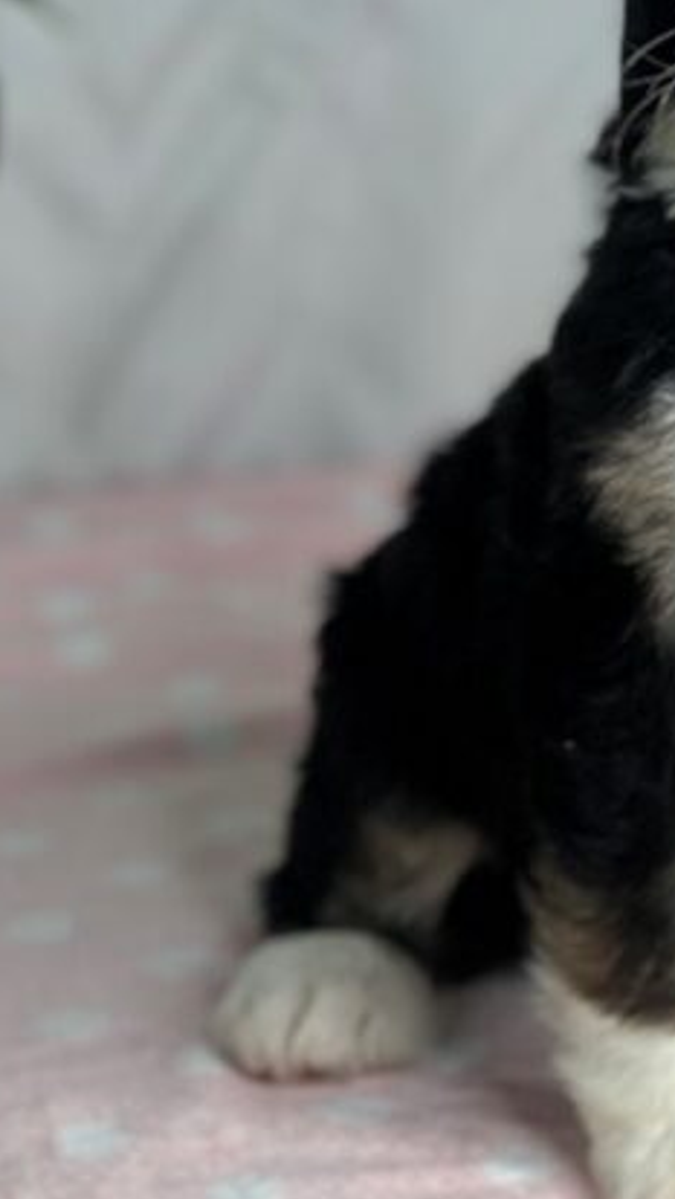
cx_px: 716
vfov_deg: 21.1
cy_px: 376
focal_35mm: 101
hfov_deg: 11.8
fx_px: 3212
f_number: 1.78
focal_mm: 6.86
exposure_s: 1/511
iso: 80
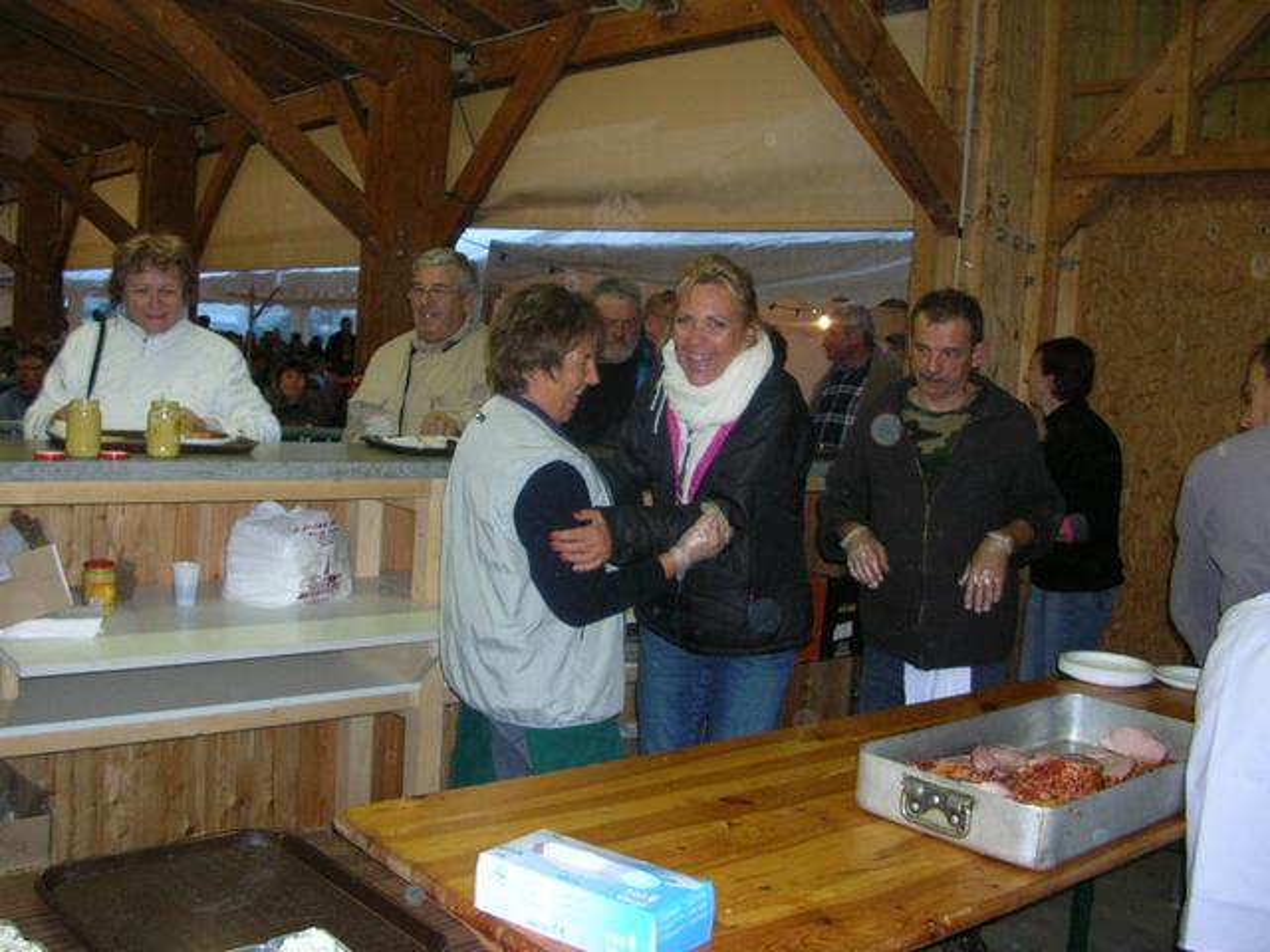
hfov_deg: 52.6
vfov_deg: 40.7
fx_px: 1284
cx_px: 635
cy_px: 476
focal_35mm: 35
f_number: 2.8
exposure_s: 1/60.1
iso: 132
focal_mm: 5.8
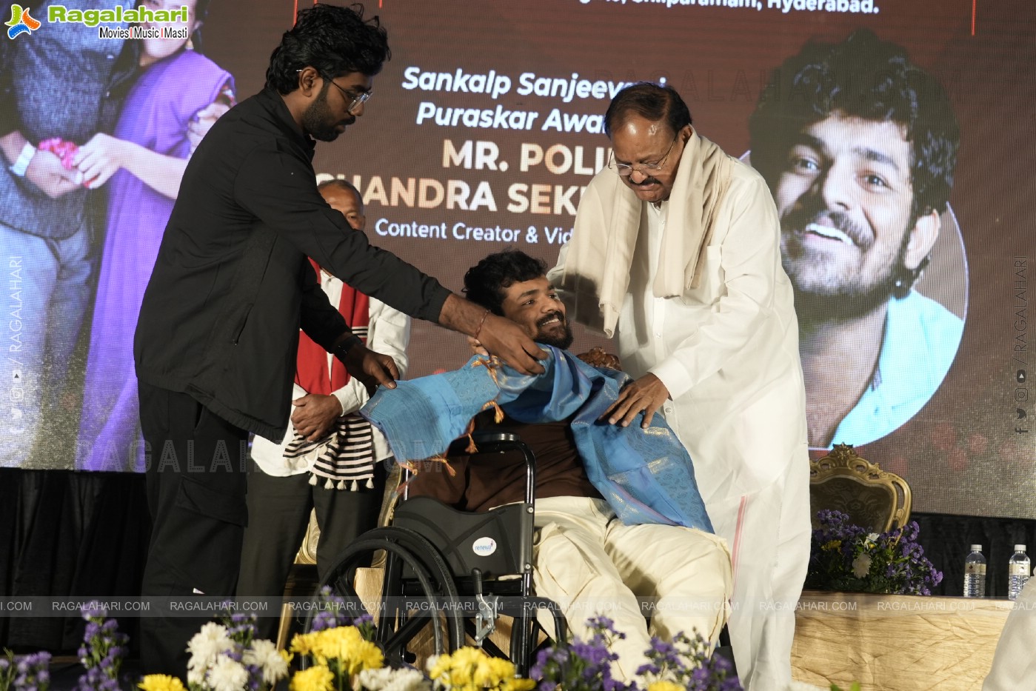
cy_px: 346
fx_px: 2101
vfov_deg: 18.7
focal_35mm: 73
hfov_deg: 27.7
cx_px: 518
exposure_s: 1/250
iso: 800
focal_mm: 49
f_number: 4
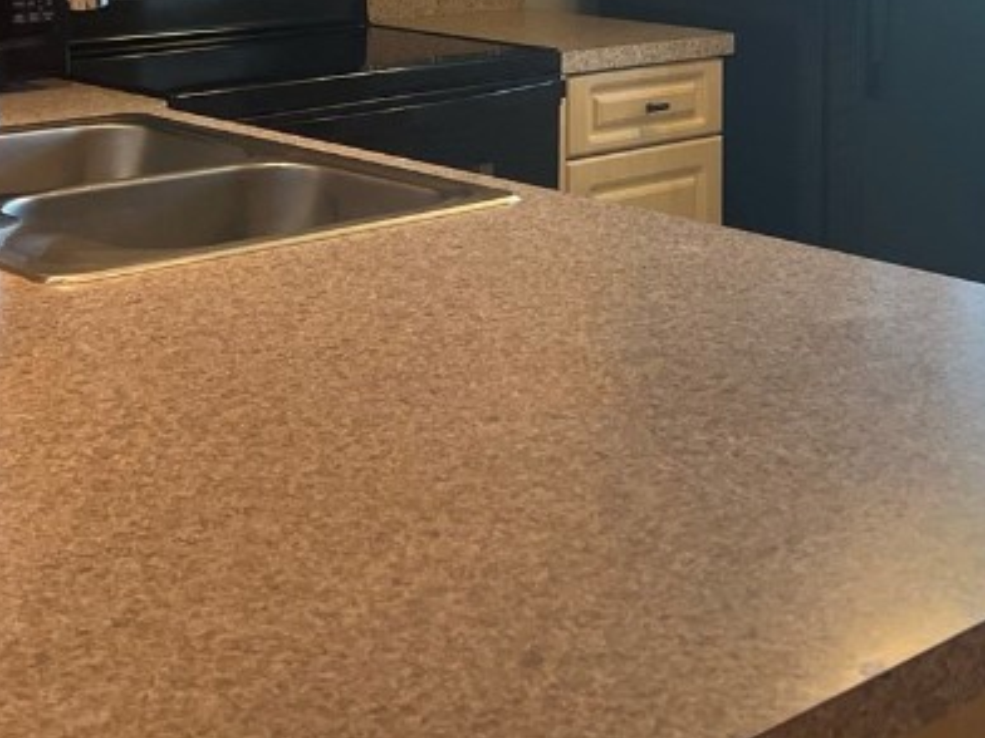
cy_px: -95
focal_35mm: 68
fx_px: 1935
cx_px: 706
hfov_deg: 28.3
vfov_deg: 20.5
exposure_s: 1/120
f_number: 1.5
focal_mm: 5.7
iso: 125
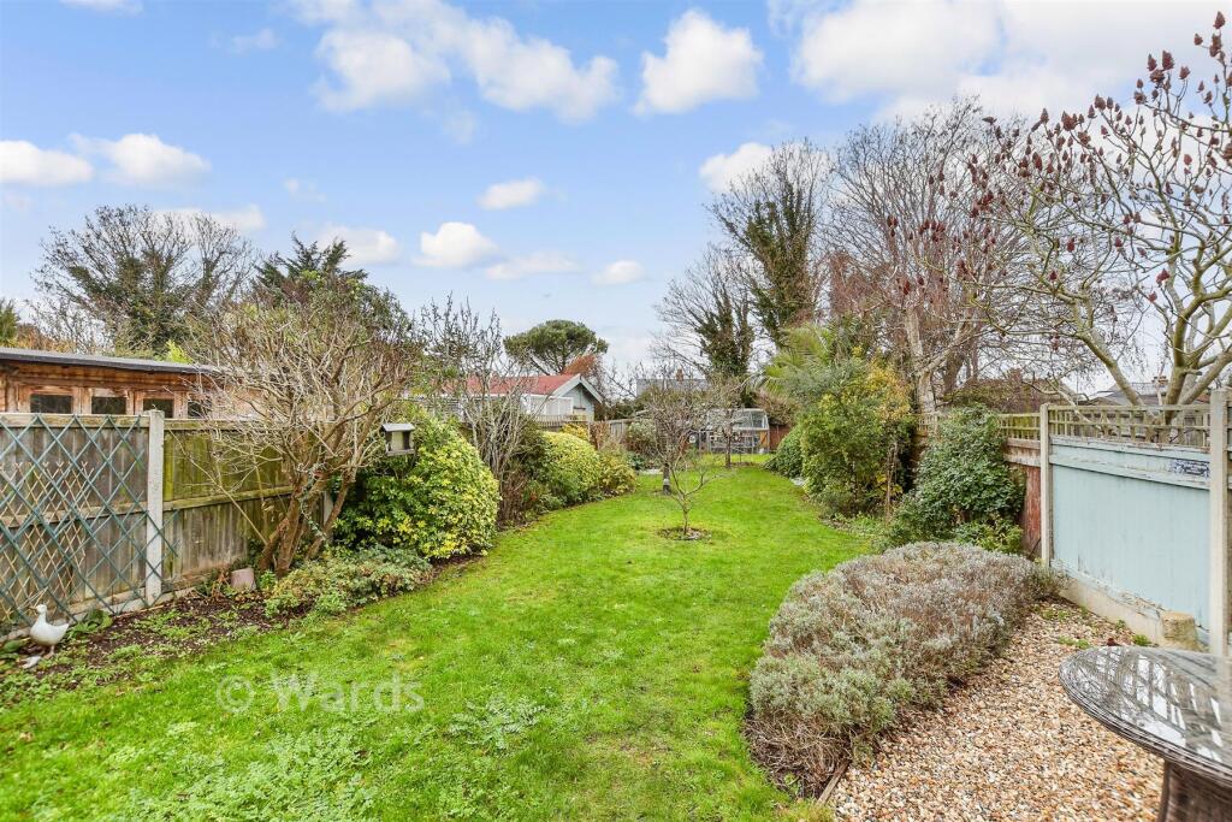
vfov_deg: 77.3
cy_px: 411
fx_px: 513
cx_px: 616
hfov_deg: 100.4
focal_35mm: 15
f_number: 8
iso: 200
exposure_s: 1/25
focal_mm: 10
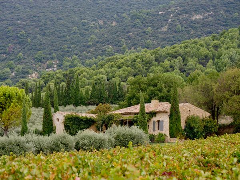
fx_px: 749
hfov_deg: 18.2
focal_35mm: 108
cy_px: 90
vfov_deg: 13.7
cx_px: 120
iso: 200
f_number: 4.5
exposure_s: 1/250
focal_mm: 54
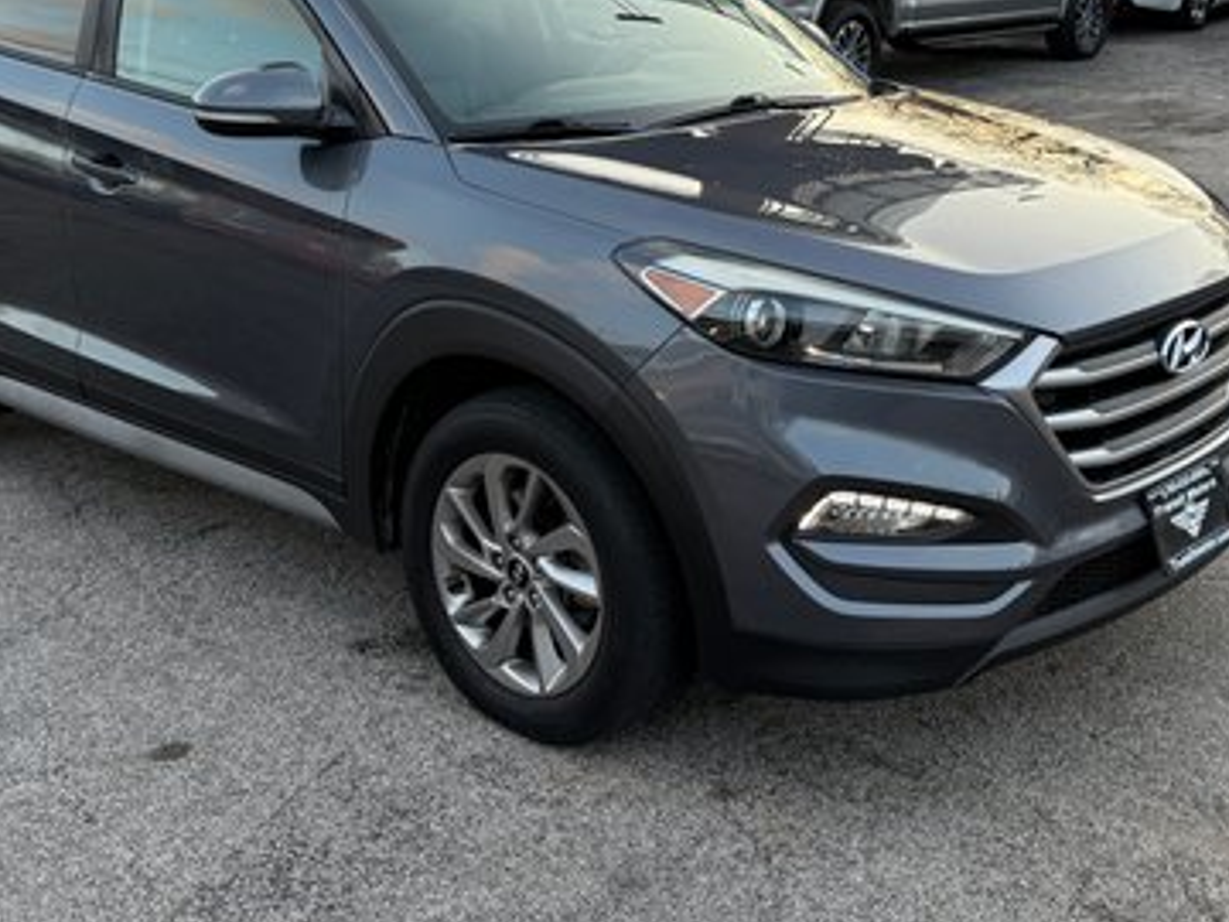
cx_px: 621
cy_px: 283
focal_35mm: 48
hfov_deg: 39.7
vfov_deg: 30.0
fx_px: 1704
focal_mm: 6.76
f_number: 1.78
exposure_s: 1/504
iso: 100
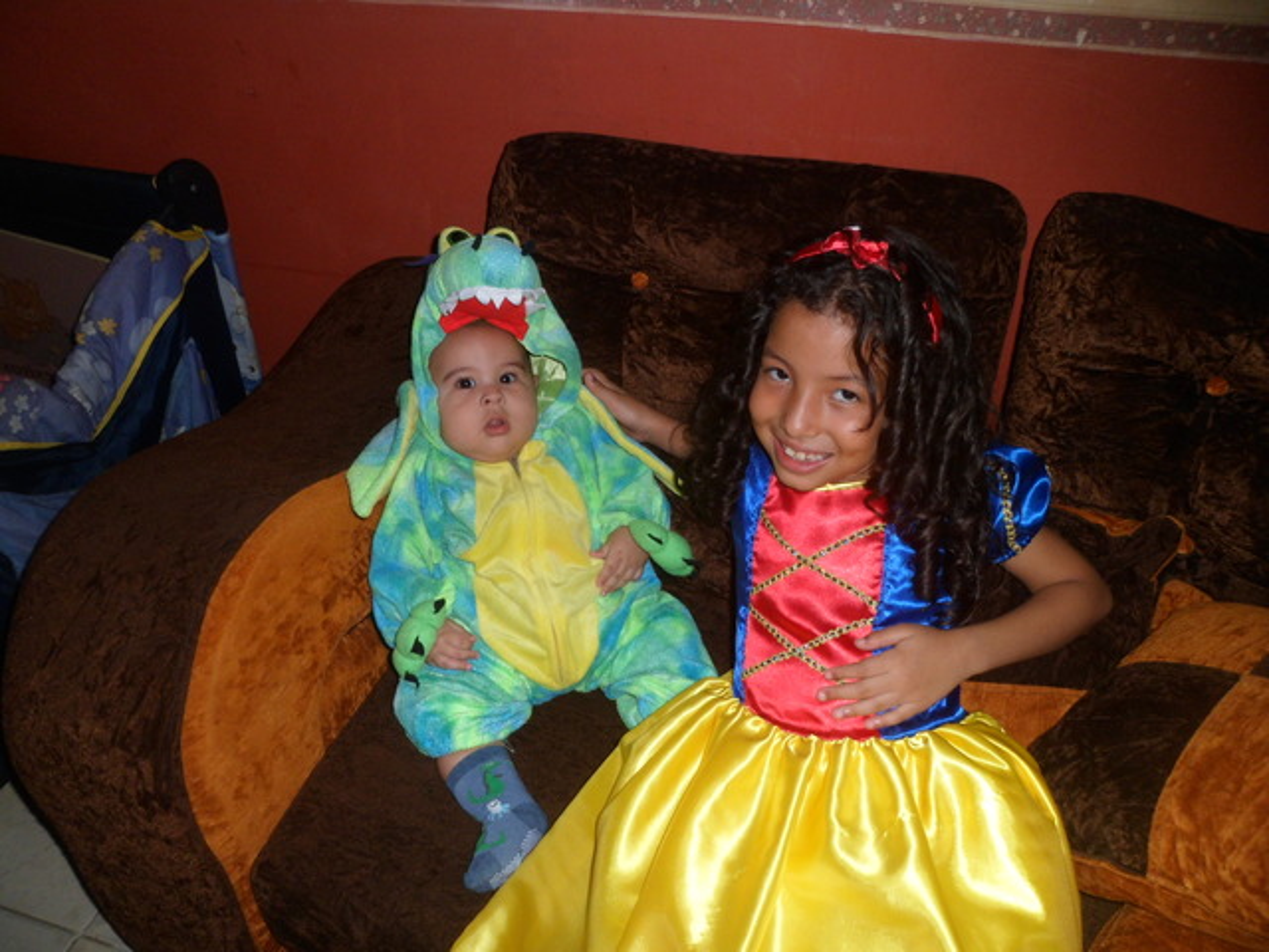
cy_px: 476
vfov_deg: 53.1
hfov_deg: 67.3
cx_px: 634
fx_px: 953
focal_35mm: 26
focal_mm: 4.9
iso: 100
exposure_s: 1/45
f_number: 3.3
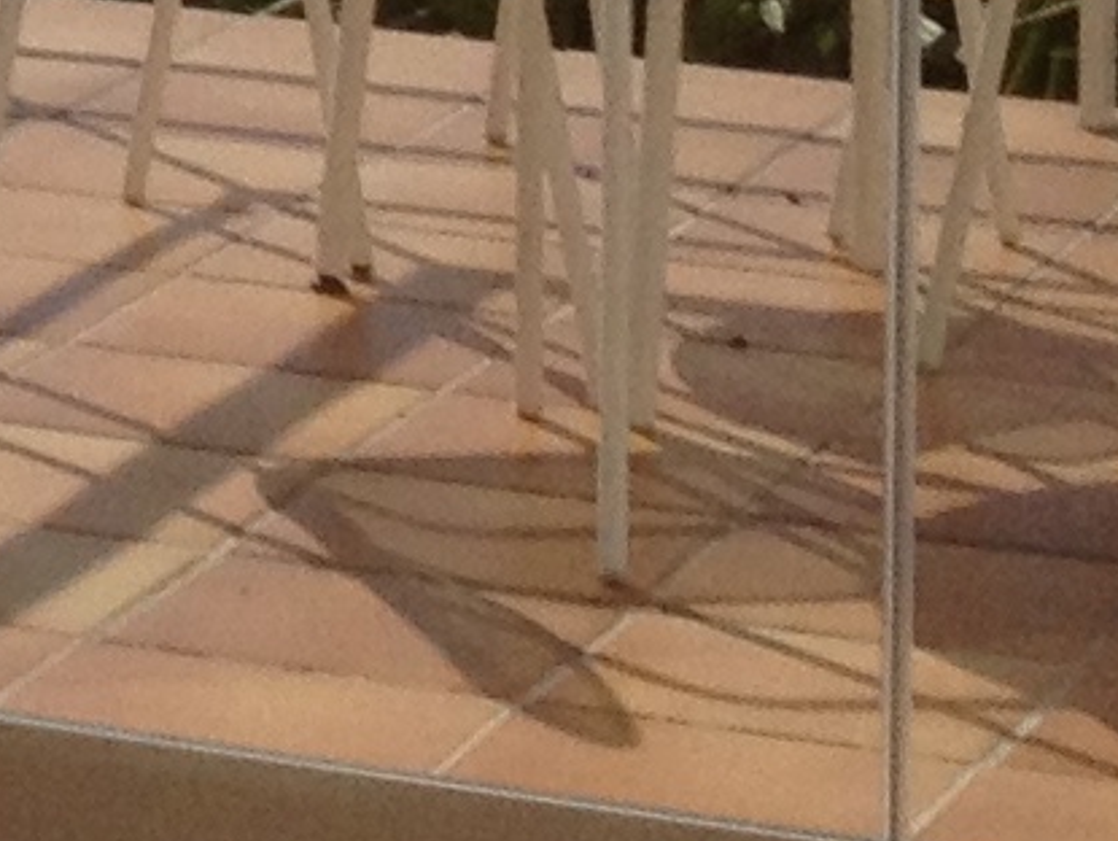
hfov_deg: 6.7
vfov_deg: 5.2
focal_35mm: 275
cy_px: -1194
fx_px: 8889
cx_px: -1975
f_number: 2.4
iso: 64
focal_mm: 4.28
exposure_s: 1/4608
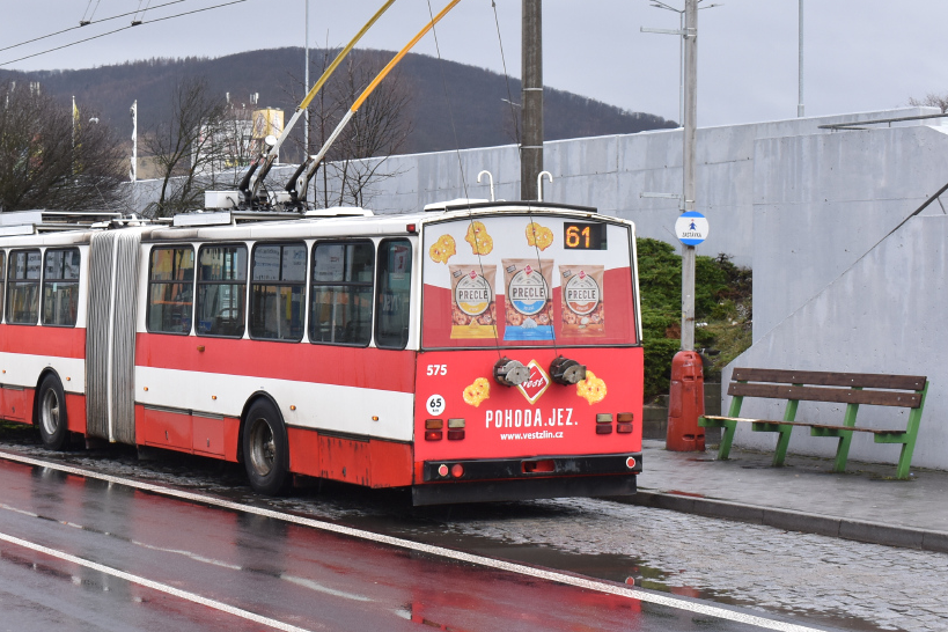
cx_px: 208
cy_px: 189
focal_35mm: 81
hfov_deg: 24.7
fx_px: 2133
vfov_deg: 16.8
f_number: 8
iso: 320
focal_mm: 34
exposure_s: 1/200
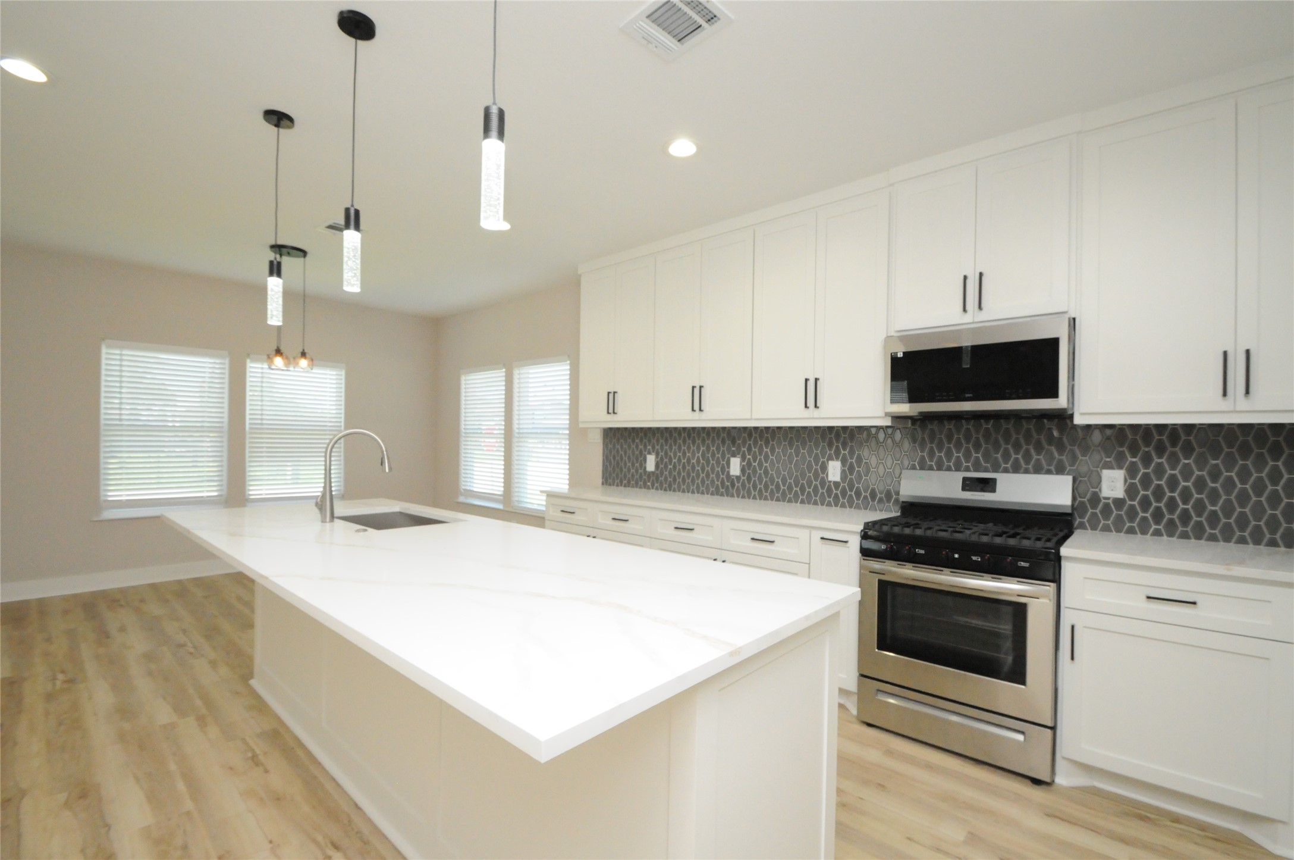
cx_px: 647
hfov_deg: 100.5
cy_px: 430
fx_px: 538
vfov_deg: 77.2
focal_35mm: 15
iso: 3200
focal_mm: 10
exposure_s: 1/200
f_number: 10
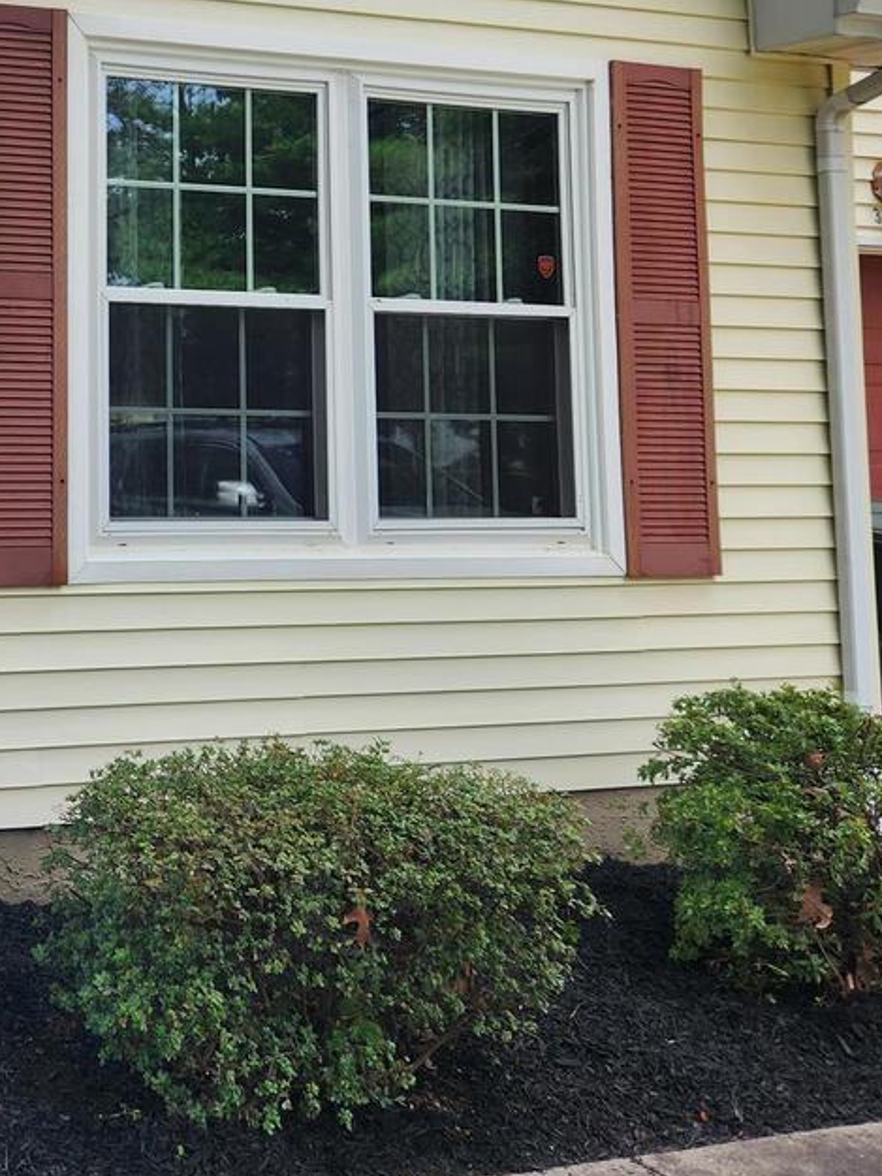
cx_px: -190
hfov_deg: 24.8
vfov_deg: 34.9
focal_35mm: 53
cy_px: 216
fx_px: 1800
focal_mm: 5.4
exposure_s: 1/532
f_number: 1.8
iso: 20
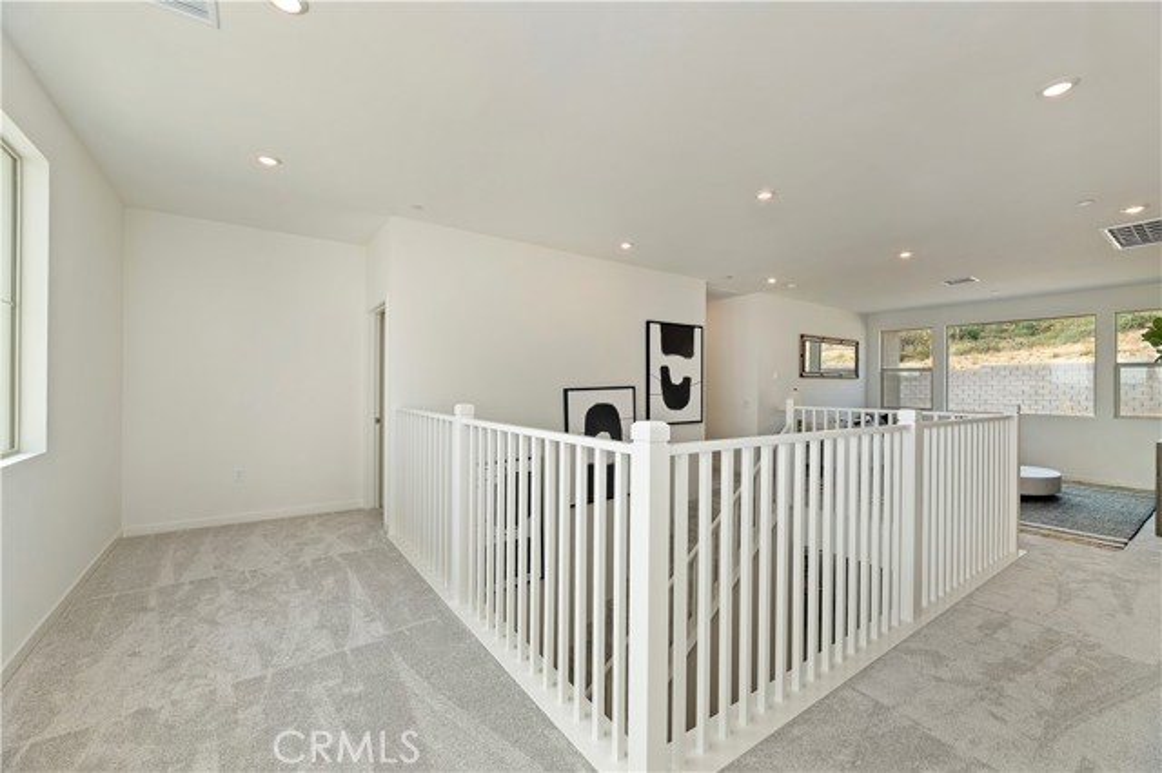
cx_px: 581
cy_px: 386
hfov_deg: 104.3
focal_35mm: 14
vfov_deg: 81.1
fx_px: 452
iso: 500
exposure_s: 1/80
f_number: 10
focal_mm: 14
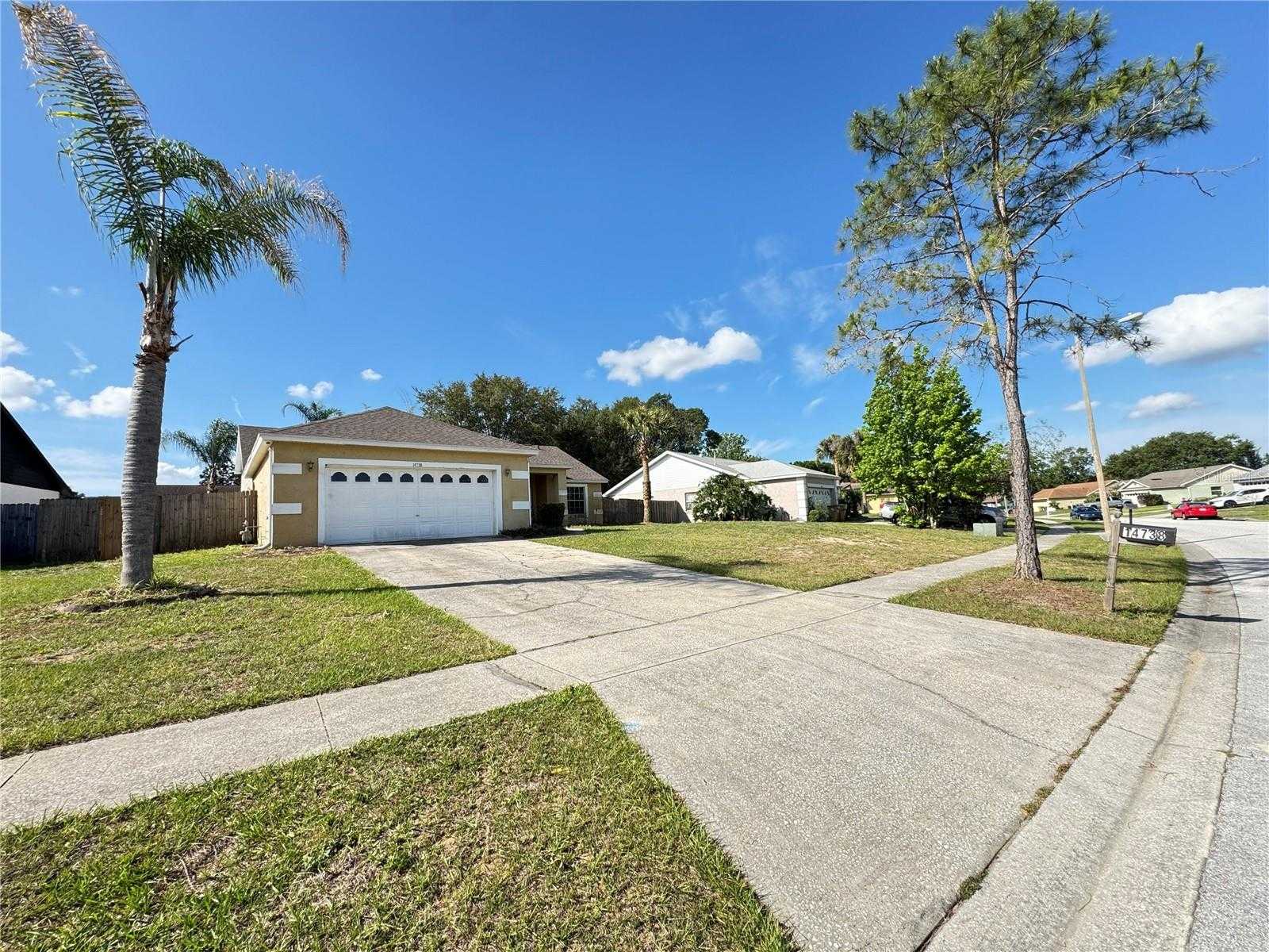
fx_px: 513
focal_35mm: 14
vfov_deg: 85.7
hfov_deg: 102.1
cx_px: 634
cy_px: 476
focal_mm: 2.22
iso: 50
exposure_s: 1/573
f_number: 2.2
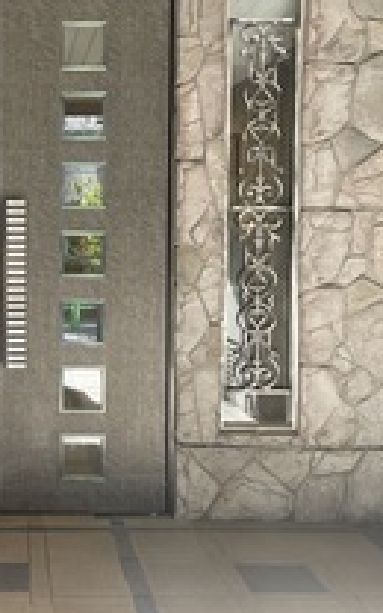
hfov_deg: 23.5
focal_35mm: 53
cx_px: 6
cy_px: 280
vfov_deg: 38.2
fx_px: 885
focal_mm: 4.2
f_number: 1.6
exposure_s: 1/105
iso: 125
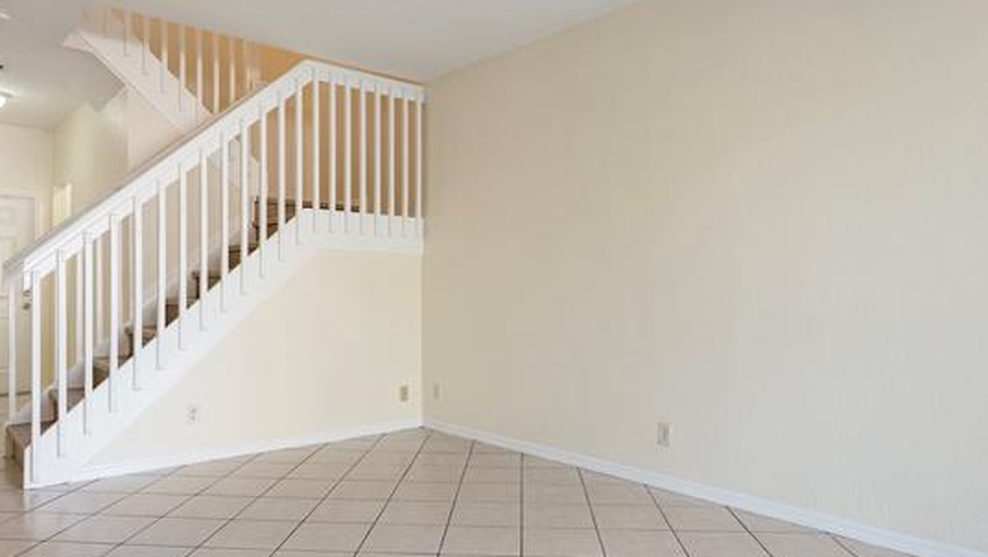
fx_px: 676
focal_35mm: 26
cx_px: 477
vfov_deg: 44.5
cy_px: 338
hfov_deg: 72.3
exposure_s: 1/200
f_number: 4
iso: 400
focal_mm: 11
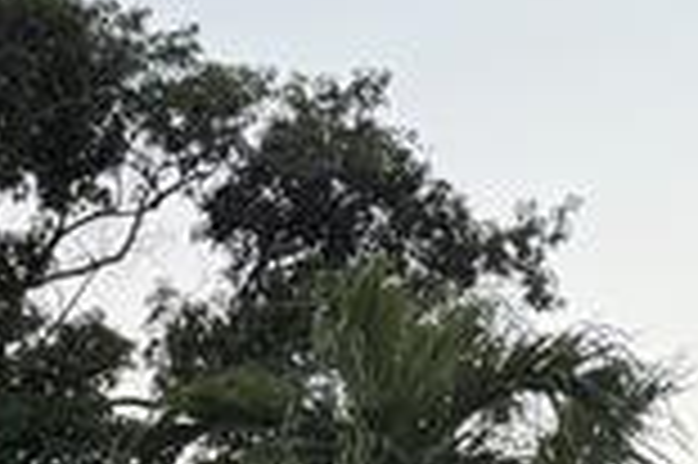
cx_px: -770
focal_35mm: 129
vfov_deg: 9.5
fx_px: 2498
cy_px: 1099
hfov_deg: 13.3
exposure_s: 1/188
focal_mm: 6.76
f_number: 1.78
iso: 80
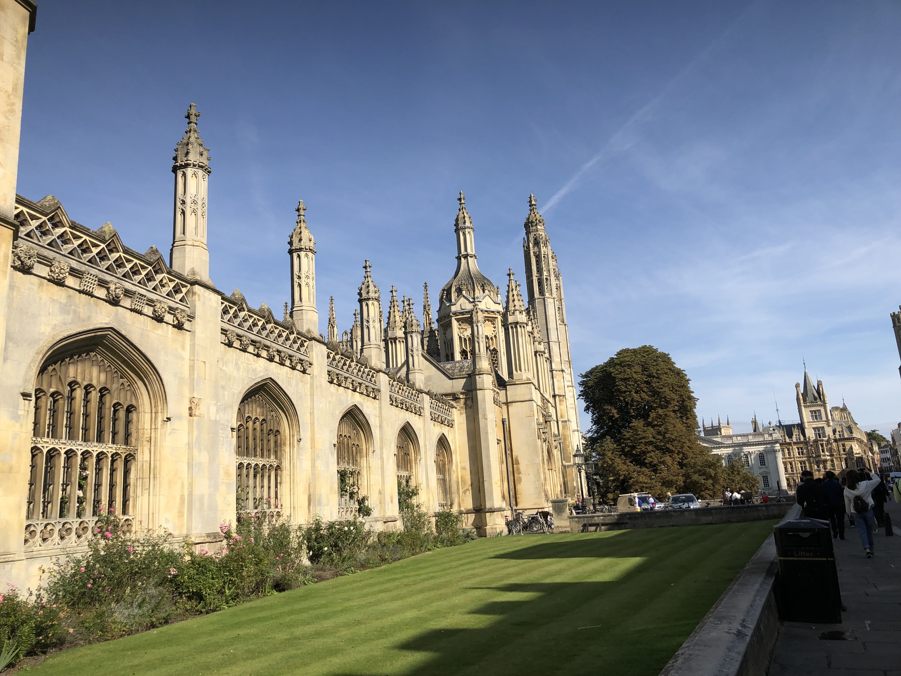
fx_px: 729
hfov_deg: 63.4
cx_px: 450
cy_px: 338
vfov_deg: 49.7
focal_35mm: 28
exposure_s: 1/2558
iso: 20
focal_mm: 3.99
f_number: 1.8
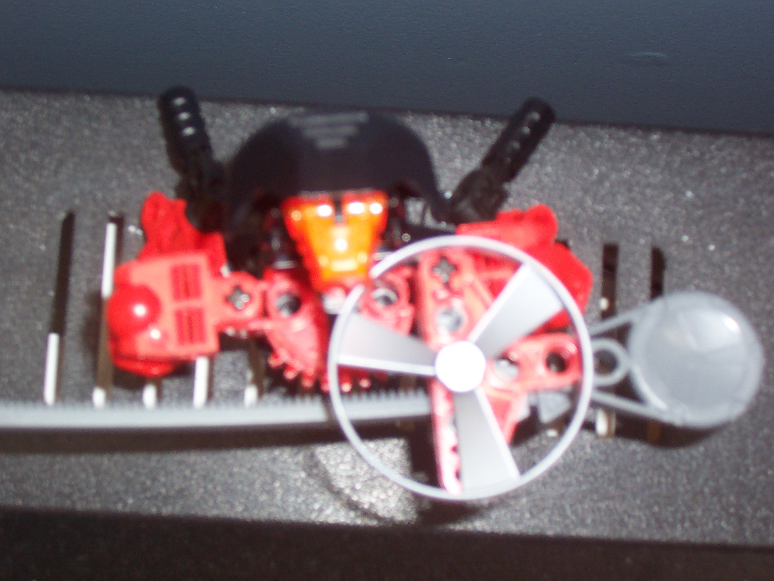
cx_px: 387
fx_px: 1588
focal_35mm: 71
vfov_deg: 20.7
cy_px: 290
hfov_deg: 27.4
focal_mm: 10.8
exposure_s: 1/90
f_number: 4
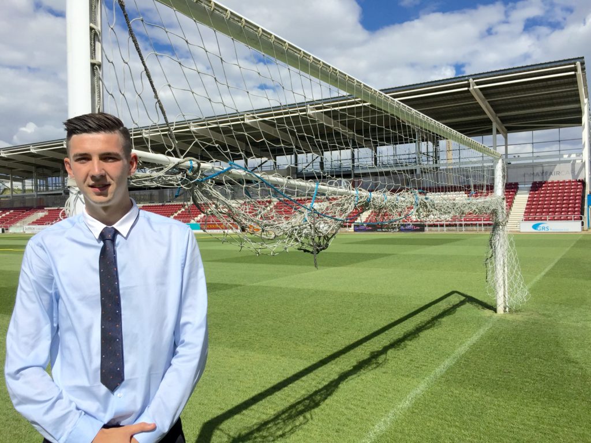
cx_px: 296
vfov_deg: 48.2
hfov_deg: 61.7
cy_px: 222
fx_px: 495
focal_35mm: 29
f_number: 2.2
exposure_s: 1/3968
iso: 32
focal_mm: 4.15
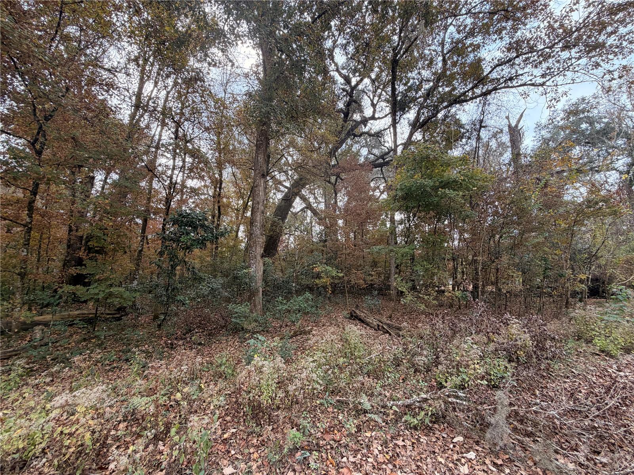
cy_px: 238
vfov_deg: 85.7
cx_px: 317
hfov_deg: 102.1
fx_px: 256
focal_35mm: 14
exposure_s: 1/223
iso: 50
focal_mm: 2.22
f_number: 2.2
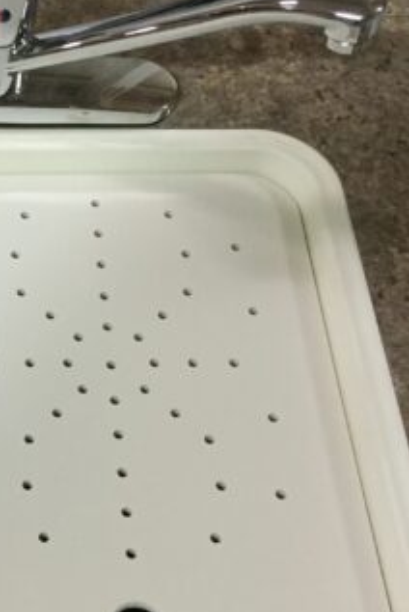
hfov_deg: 21.9
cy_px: 411
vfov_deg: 34.7
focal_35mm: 57
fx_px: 969
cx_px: -93
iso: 200
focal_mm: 4.15
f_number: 2.2
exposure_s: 1/30
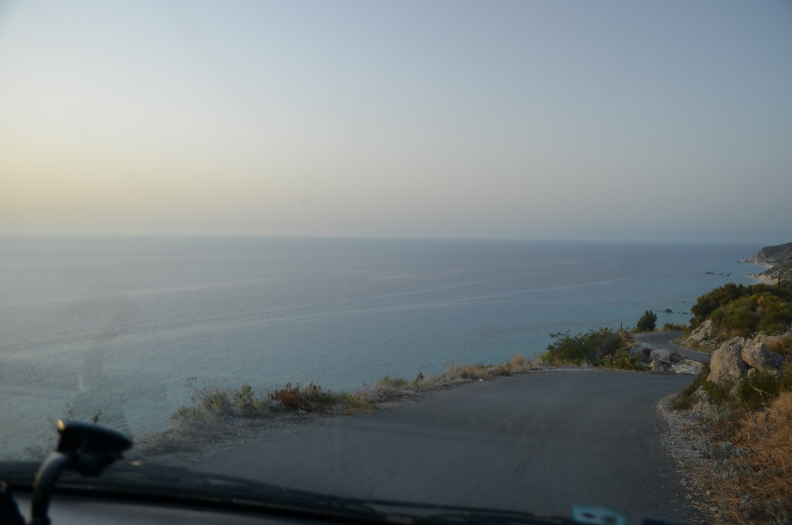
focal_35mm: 27
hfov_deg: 67.5
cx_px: 396
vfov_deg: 47.7
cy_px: 262
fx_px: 593
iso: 125
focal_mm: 18
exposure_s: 1/60
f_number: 4
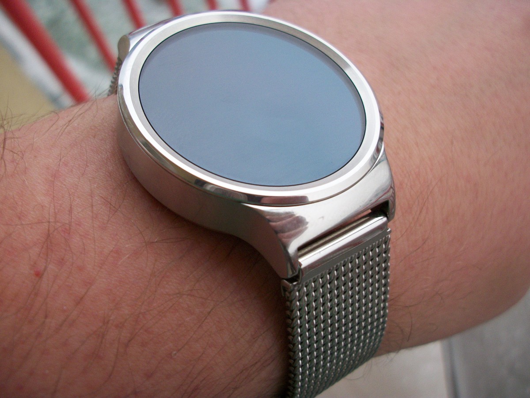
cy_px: 199
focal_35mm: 35
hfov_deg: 52.6
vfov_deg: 40.7
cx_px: 265
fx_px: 536
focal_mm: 6.3
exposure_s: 1/50
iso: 160
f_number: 3.1
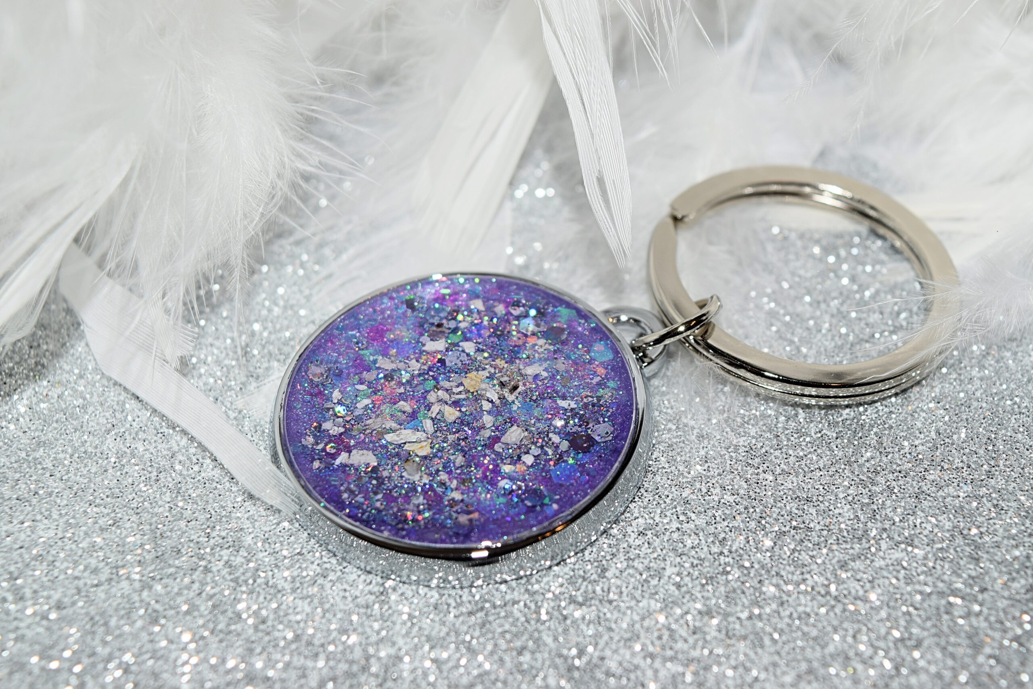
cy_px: 344
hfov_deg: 33.4
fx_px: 1722
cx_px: 516
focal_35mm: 60
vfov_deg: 22.6
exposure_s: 1/60
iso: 100
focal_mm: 40
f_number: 8
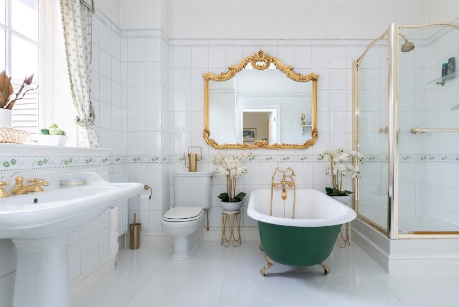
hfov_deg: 81.9
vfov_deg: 60.5
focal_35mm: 21
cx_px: 259
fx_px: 263
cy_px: 159
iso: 1250
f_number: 7.1
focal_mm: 17.5
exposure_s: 1/40
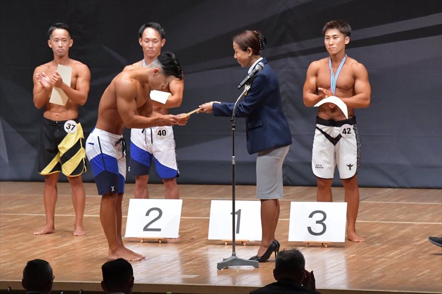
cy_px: 147
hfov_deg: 8.1
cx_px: 221
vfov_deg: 5.4
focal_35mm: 255
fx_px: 3129
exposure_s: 1/400
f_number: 5.6
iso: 8000
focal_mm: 170
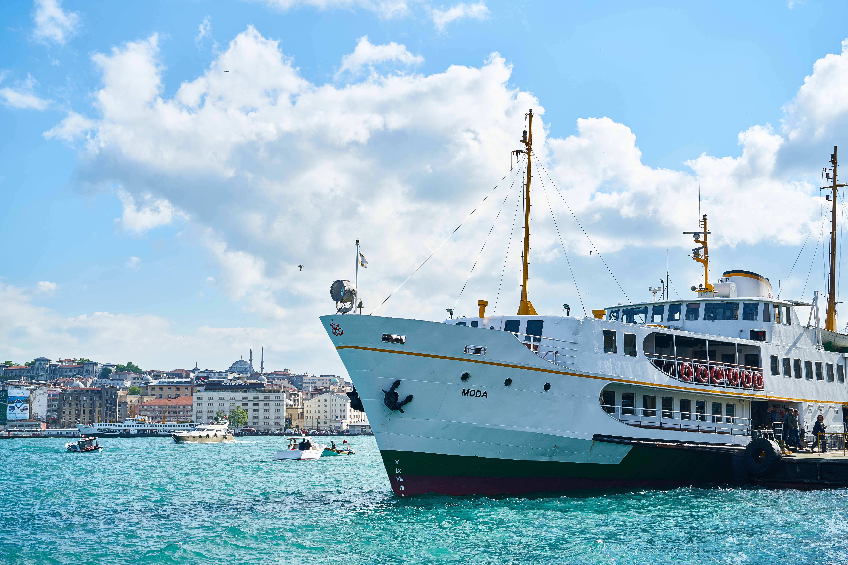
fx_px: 1084
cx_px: 424
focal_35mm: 46
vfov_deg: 29.3
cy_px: 282
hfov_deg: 42.7
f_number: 5.6
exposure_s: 1/800
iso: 100
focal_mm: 46
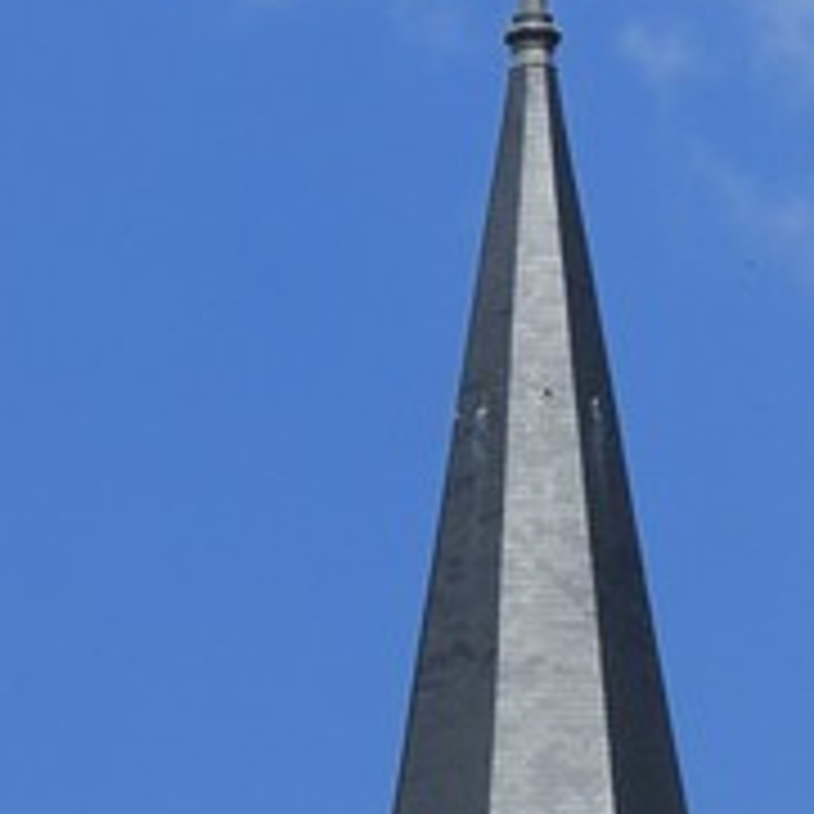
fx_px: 11999
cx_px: 472
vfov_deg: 3.8
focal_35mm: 451
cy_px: 2671
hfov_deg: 3.9
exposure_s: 1/250
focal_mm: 60
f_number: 14
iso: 200
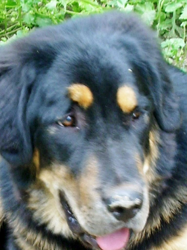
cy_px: 125
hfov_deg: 13.5
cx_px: 94
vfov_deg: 17.9
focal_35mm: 110
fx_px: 792
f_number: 4.9
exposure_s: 1/21.2
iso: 50
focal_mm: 18.9
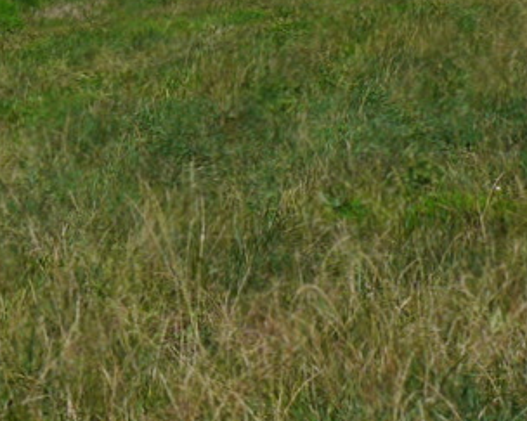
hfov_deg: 12.9
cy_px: -262
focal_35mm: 146
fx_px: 2276
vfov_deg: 10.1
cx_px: -111
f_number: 9
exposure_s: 1/400
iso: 160
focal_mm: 19
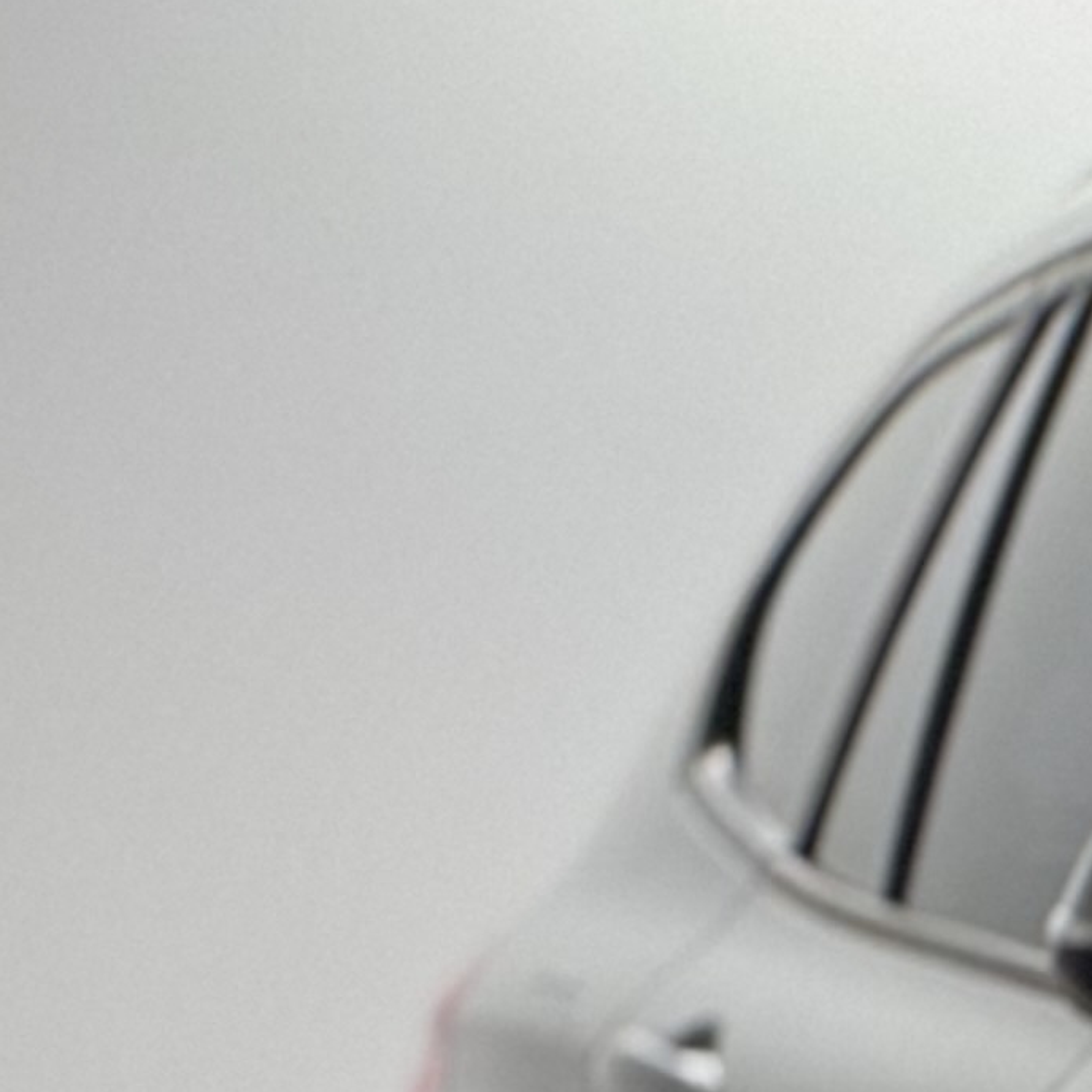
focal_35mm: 622
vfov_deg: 2.8
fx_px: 22199
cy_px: 1695
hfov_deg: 2.8
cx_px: 3159
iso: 500
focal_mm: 15.66
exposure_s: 1/60
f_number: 2.8
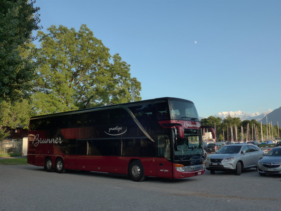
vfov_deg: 39.7
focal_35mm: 36
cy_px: 106
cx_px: 140
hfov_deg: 51.4
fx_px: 292
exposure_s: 1/800
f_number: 3.2
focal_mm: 7.5
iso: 160
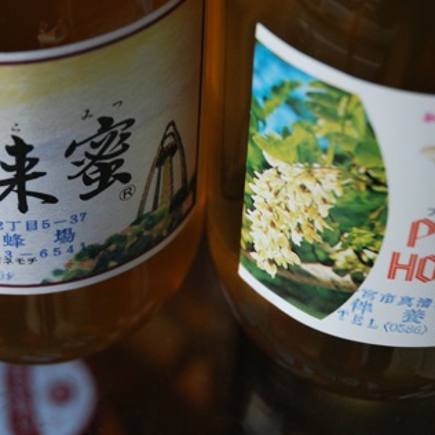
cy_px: 169
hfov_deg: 17.7
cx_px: 73
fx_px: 1379
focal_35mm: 97
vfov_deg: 17.9
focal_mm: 40
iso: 560
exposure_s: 1/80
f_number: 4.5
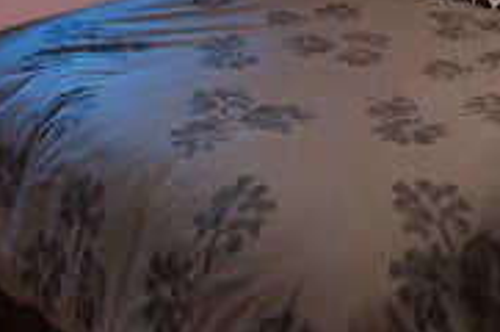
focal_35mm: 58
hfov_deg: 33.9
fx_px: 804
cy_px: -278
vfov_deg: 18.1
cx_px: 365
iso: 250
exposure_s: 1/3.33
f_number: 8
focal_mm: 15
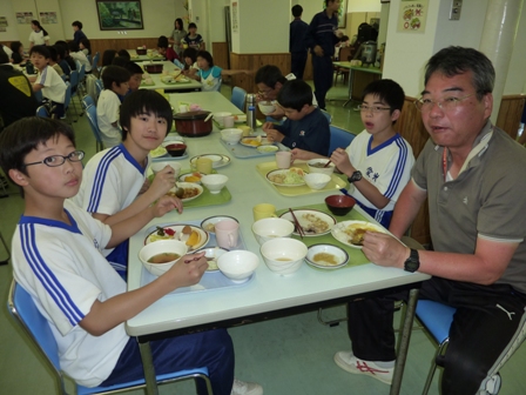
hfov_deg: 69.4
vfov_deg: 54.9
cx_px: 263
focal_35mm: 25
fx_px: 380
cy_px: 198
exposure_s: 1/30
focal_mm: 4.1
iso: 125
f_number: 3.3
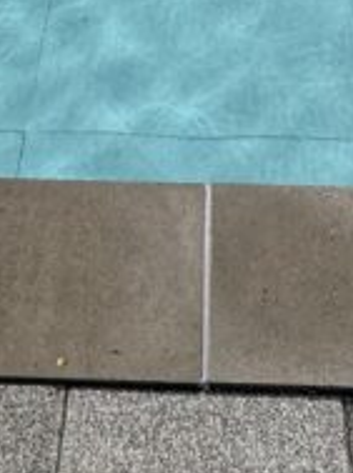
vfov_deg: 18.1
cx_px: 178
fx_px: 1037
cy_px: -455
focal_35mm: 76
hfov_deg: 19.3
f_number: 2.2
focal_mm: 2.22
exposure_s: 1/2770
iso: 50
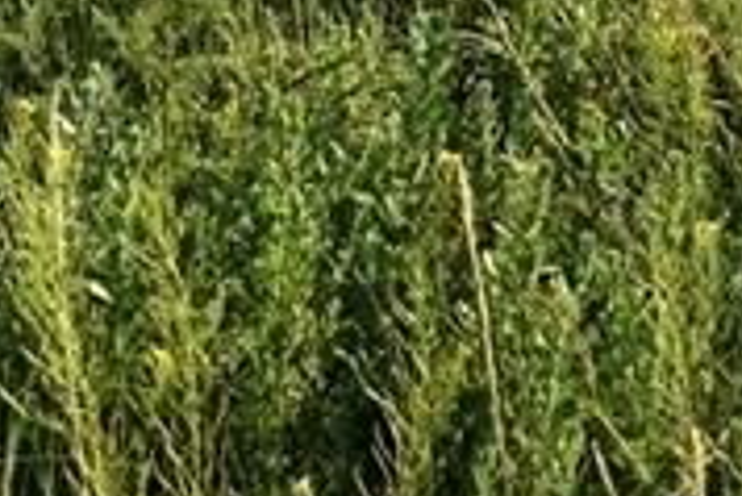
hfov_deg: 7.7
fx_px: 5505
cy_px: -829
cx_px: 429
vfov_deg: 5.0
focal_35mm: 267
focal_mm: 31
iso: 400
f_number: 10
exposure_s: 1/200
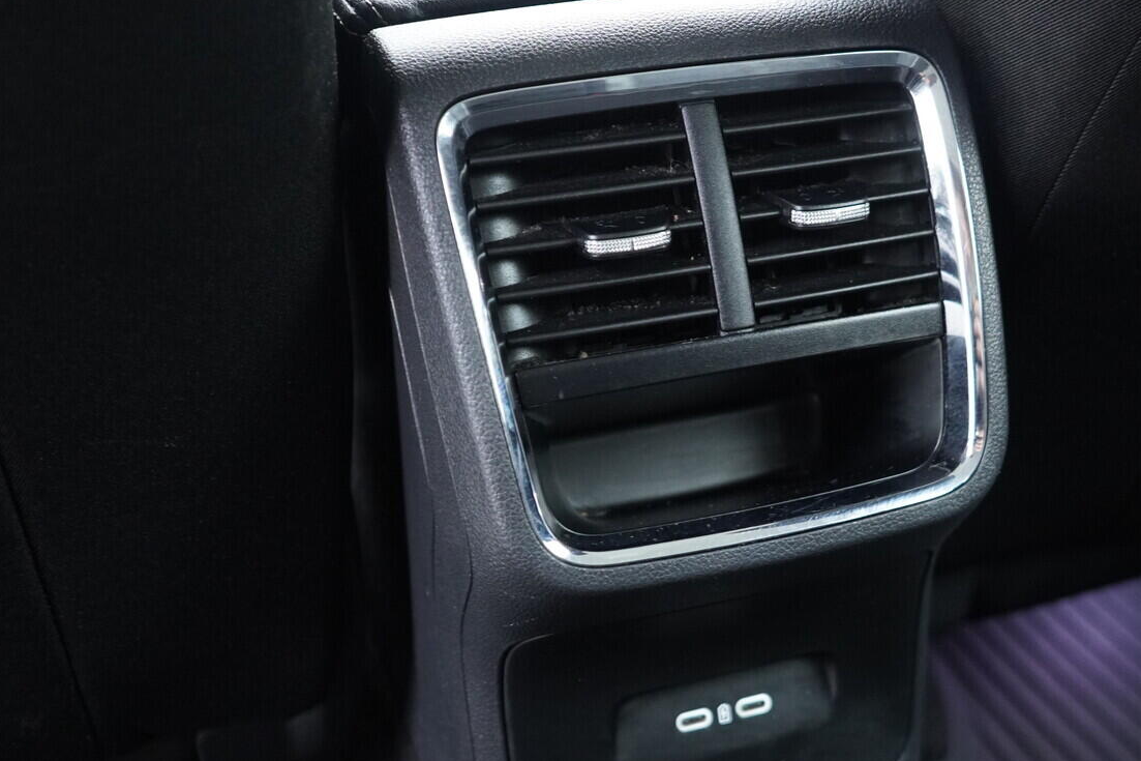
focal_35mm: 47
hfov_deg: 41.7
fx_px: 1489
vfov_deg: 28.5
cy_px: 493
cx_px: 688
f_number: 2.8
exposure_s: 1/40
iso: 2000
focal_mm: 24
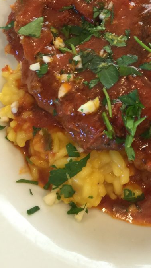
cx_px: 150
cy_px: 72
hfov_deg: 23.9
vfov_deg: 41.8
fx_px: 342
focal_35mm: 48
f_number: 2.2
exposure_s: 1/15
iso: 50
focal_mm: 4.15
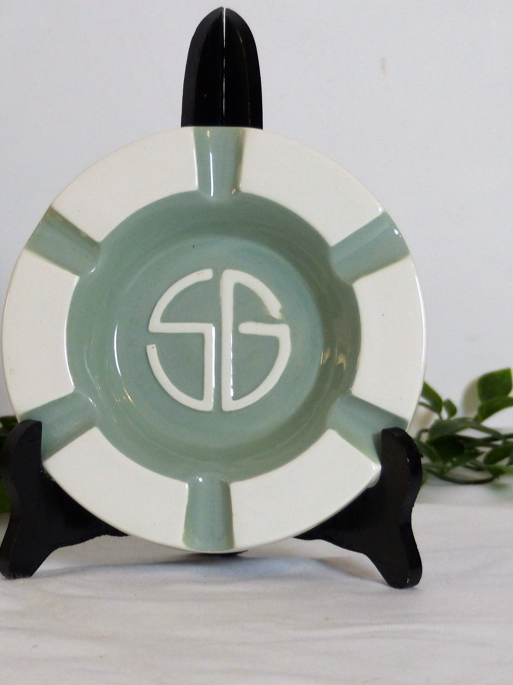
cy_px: 350
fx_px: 4110
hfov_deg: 7.1
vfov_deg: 9.5
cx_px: 214
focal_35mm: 208
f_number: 2.8
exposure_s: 1/80
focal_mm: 29.2
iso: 320
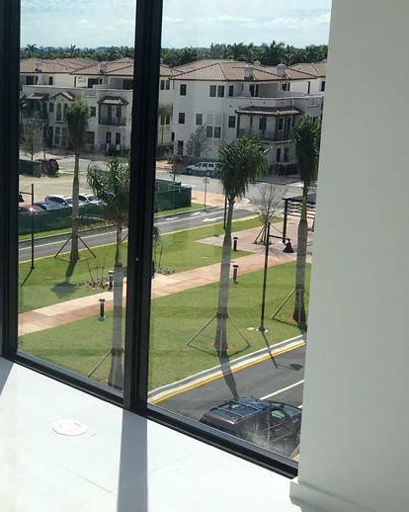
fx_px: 848
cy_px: 217
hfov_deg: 25.6
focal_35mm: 56
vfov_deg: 33.5
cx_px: -14
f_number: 2.2
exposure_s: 1/1282
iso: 25
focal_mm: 4.15
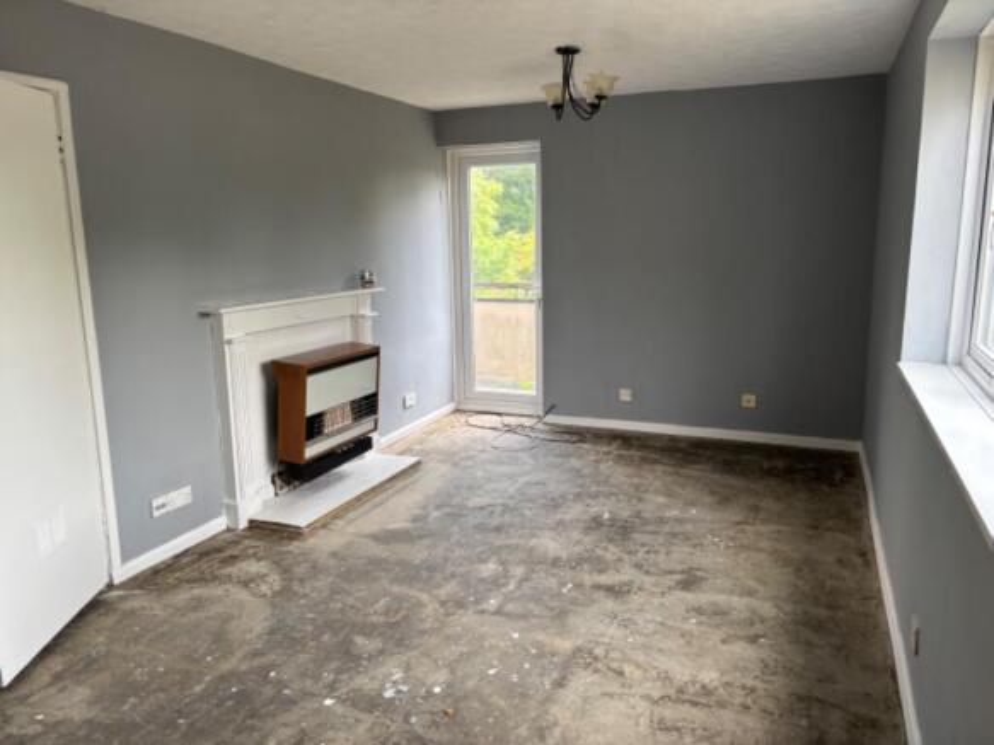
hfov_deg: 67.3
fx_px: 746
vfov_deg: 53.0
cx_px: 497
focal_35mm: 26
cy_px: 372
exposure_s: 1/121
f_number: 1.6
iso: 64
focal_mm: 5.96
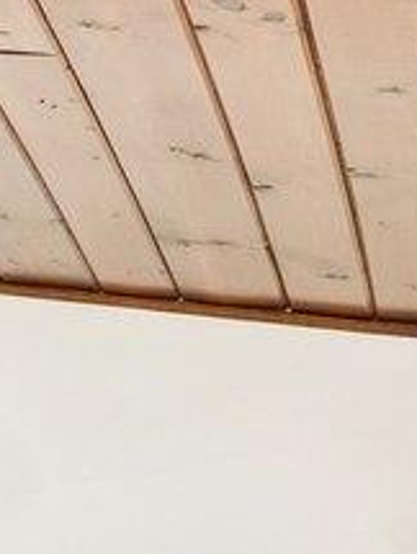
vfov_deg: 13.4
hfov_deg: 6.4
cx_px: -1647
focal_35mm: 128
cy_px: 1073
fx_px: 2050
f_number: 7.1
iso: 400
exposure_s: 1/10
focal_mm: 14
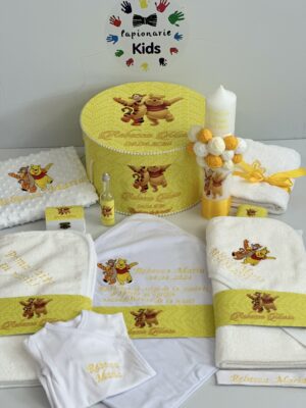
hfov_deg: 19.1
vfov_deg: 25.3
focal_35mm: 77
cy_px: 204
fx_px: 908
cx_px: 153
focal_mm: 9
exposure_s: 1/121
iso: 100
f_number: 2.8
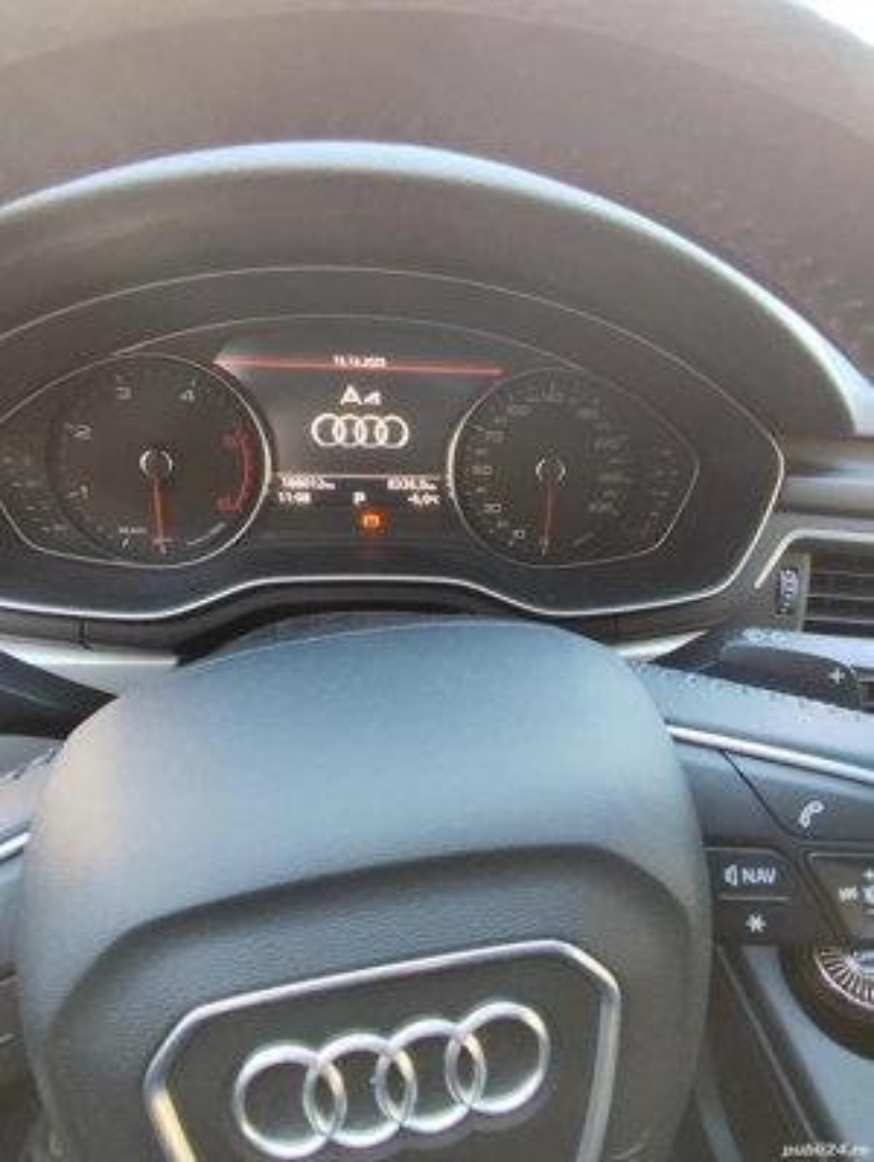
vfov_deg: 84.6
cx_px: 437
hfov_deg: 68.8
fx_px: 639
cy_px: 581
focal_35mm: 19
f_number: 2.2
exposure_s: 1/50
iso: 125
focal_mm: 1.65
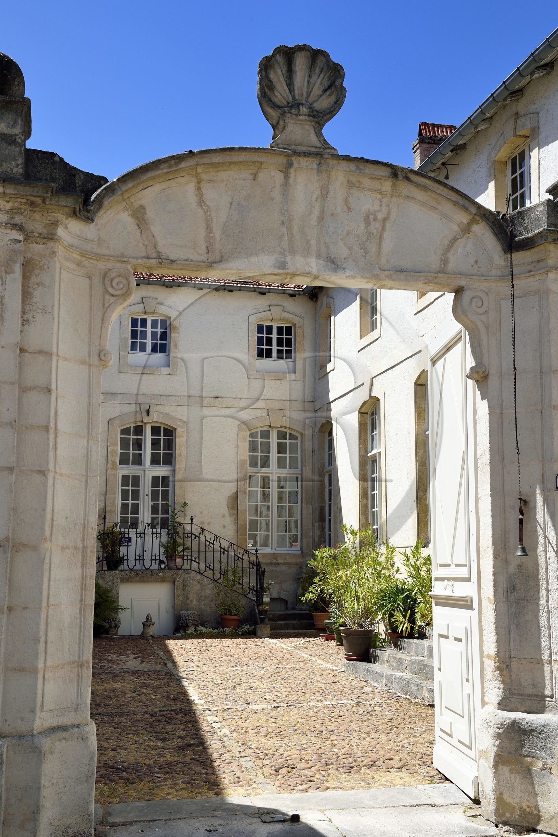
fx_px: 977
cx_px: 279
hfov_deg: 31.9
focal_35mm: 42
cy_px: 418
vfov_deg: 46.4
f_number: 11
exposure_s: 1/320
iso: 200
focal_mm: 42
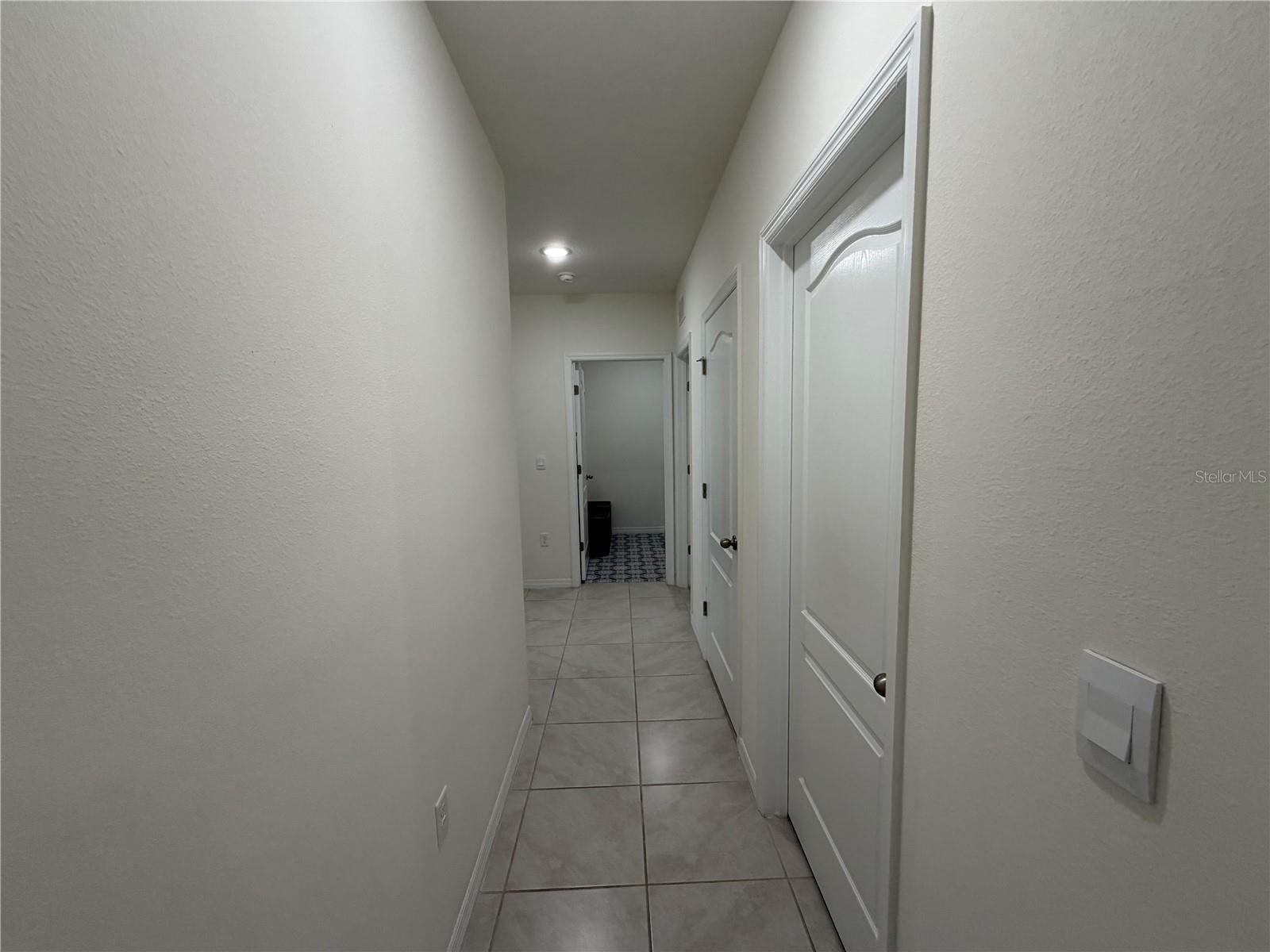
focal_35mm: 14
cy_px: 476
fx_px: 514
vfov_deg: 85.7
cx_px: 635
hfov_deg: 102.1
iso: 125
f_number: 2.2
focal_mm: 2.22
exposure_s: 1/120
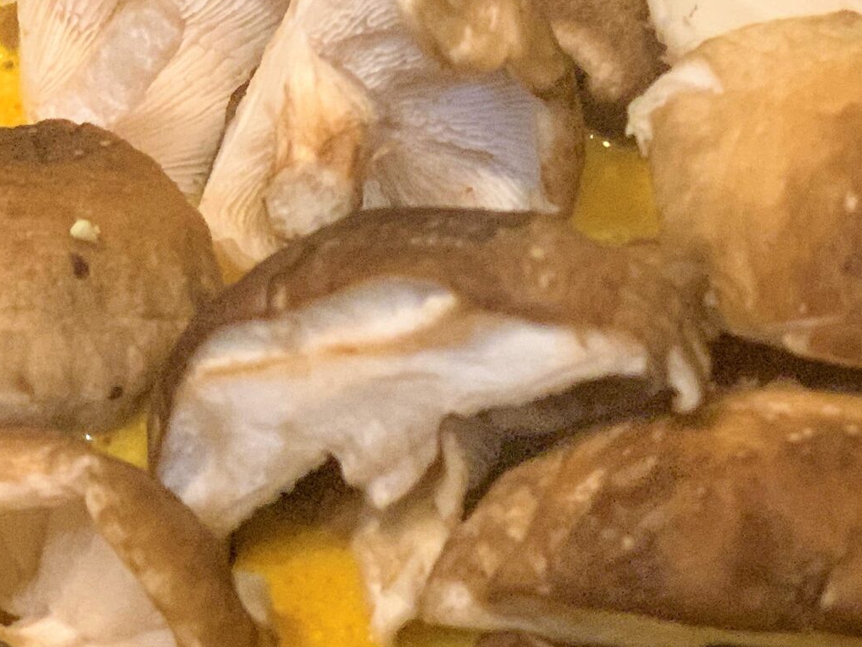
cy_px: 452
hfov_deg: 15.1
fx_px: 3237
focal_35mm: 130
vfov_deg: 11.4
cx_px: 602
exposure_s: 1/50
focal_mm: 6
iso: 320
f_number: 2.4
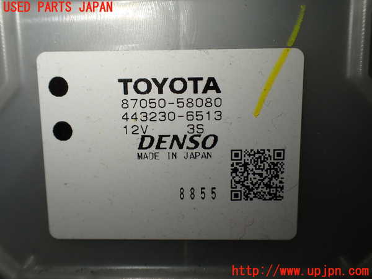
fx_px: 322
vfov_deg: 46.8
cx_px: 186
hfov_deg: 60.0
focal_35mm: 30
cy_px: 140
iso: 100
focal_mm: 5.4
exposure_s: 1/200
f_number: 3.2
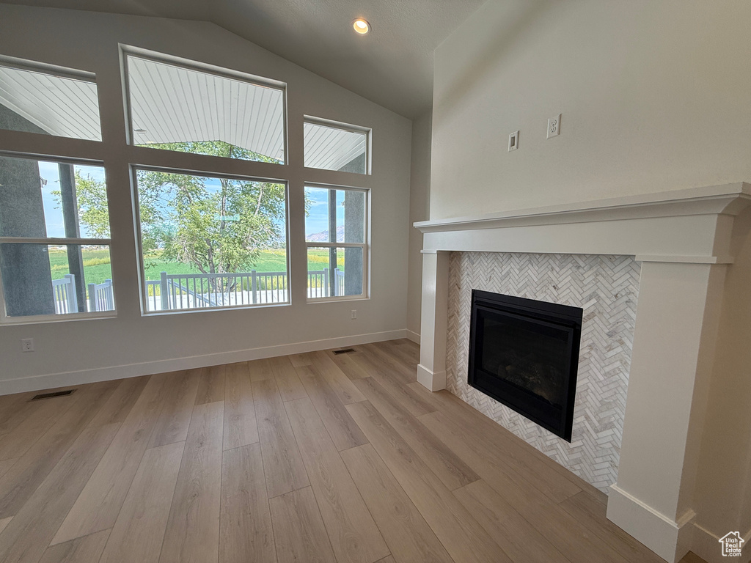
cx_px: 376
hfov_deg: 102.1
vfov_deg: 85.7
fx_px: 304
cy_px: 282
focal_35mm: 14
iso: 64
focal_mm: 2.22
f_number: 2.2
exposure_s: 1/191
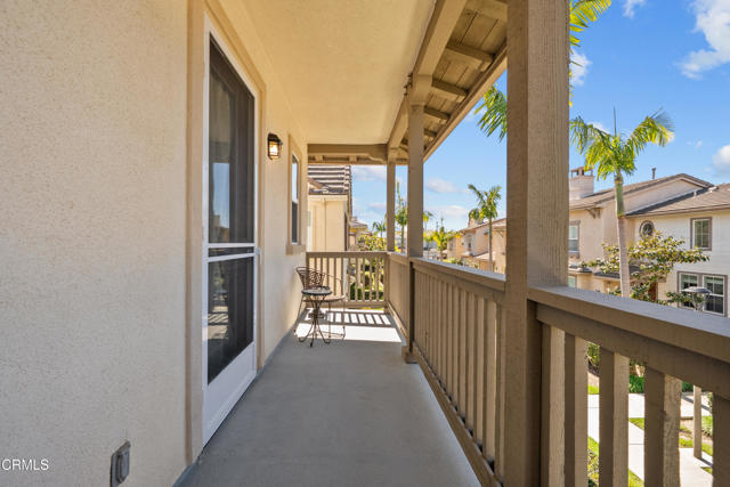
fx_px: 284
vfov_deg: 81.2
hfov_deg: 104.2
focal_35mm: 14
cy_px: 244
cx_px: 365
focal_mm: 14
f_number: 9
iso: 250
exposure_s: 1/80
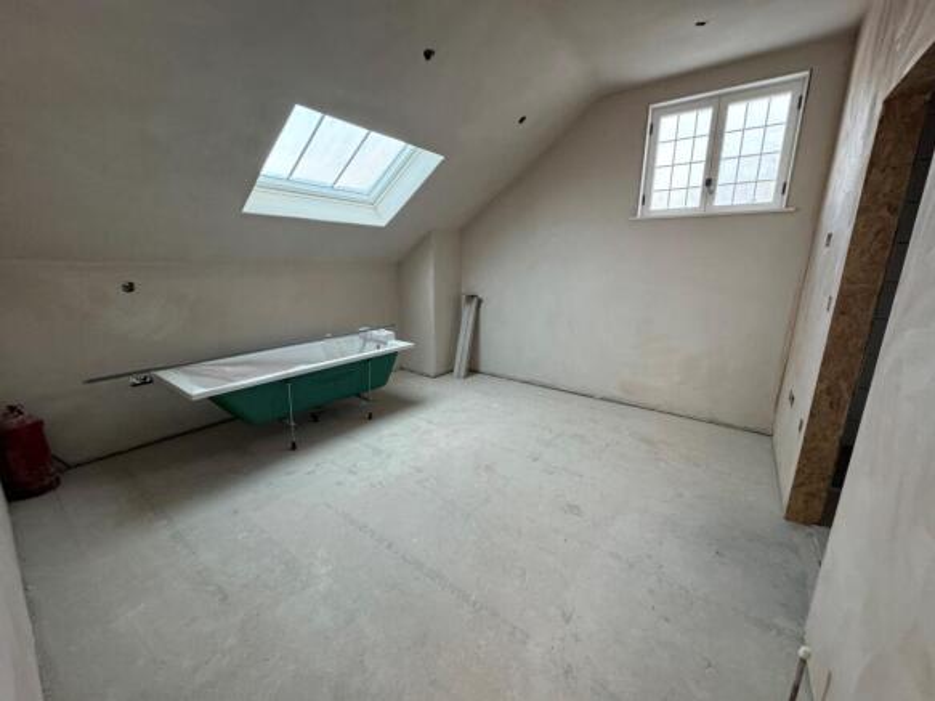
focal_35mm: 14
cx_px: 468
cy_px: 350
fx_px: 378
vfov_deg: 85.7
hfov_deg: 102.1
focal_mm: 2.22
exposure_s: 1/60
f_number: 2.2
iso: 320
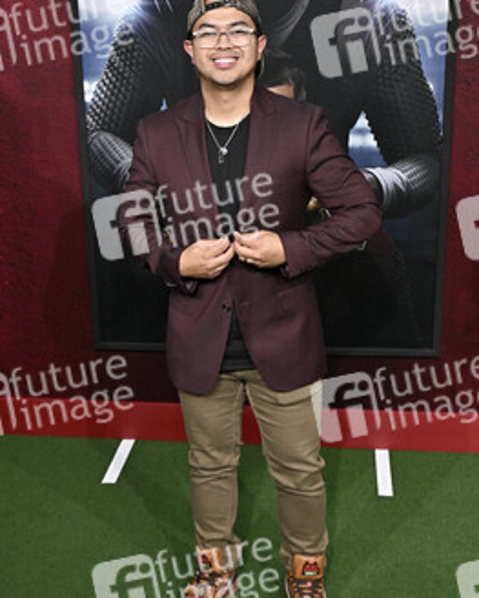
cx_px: 239
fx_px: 708
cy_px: 308
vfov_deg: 45.8
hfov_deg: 37.4
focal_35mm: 40
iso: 320
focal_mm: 35
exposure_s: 1/400
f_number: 7.1
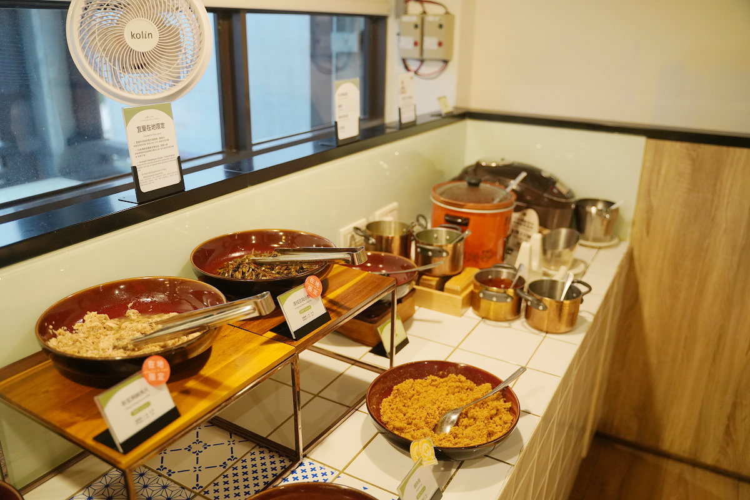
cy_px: 250
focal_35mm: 28
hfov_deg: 65.5
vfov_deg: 46.4
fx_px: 583
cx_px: 375
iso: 1600
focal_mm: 28
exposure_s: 1/160
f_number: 2.8
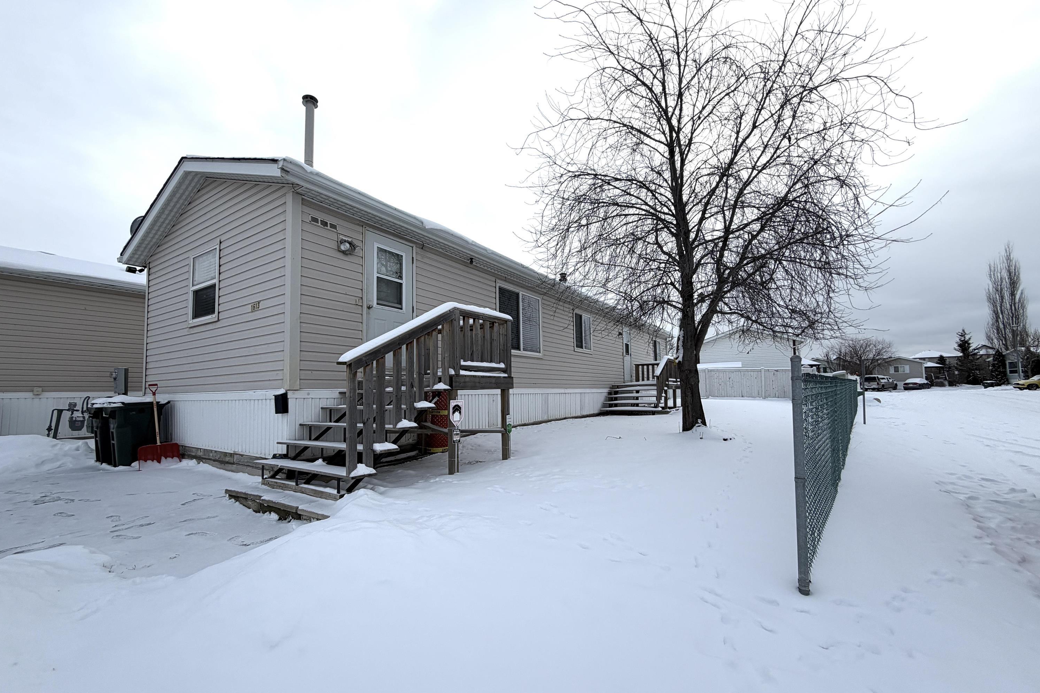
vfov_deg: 77.2
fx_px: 433
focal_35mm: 15
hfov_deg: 100.4
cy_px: 368
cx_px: 510
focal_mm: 2.22
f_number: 2.2
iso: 25
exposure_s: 1/770
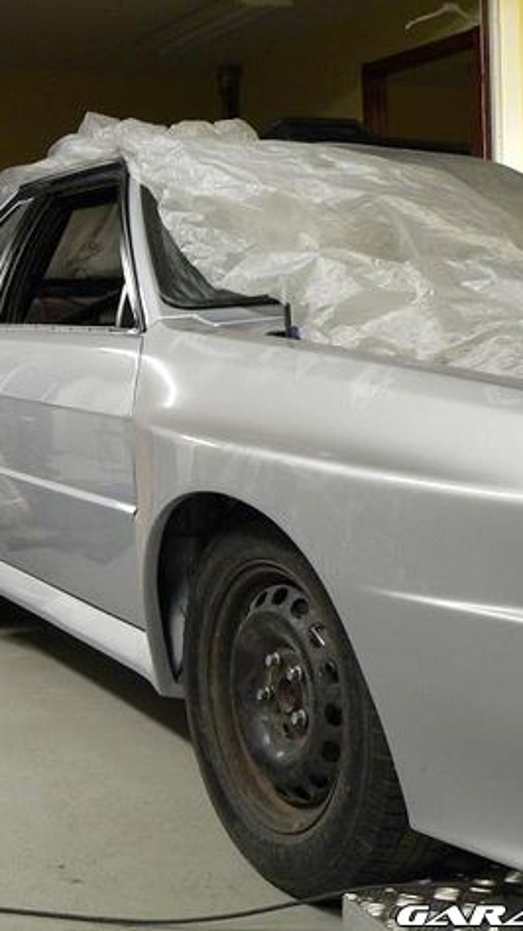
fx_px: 1309
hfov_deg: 22.3
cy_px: 464
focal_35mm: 53
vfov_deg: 39.2
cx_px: 104
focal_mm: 6
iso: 200
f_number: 2.8
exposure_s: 1/8
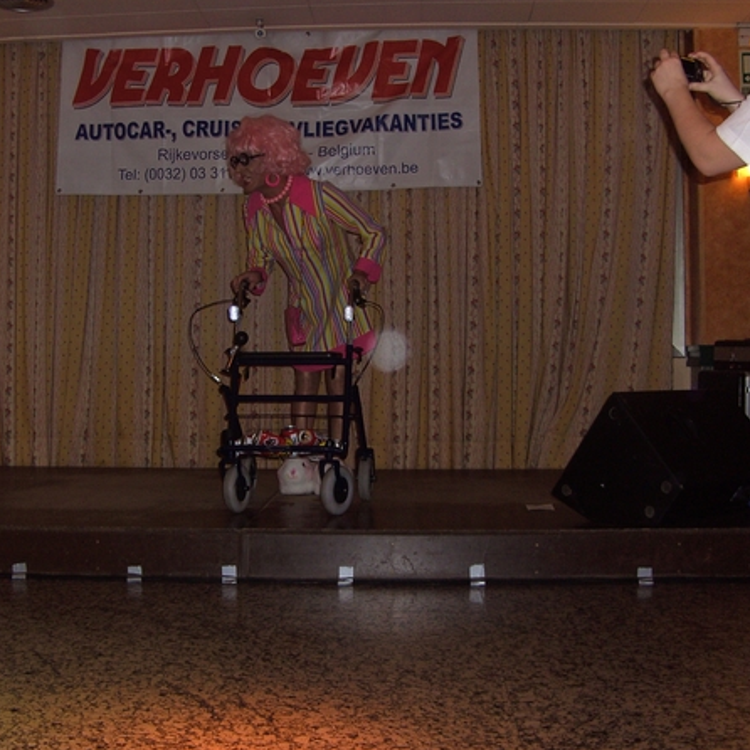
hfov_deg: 38.3
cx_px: 326
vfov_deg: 38.3
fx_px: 1079
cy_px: 377
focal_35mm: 44
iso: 100
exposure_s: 1/50
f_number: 2.8
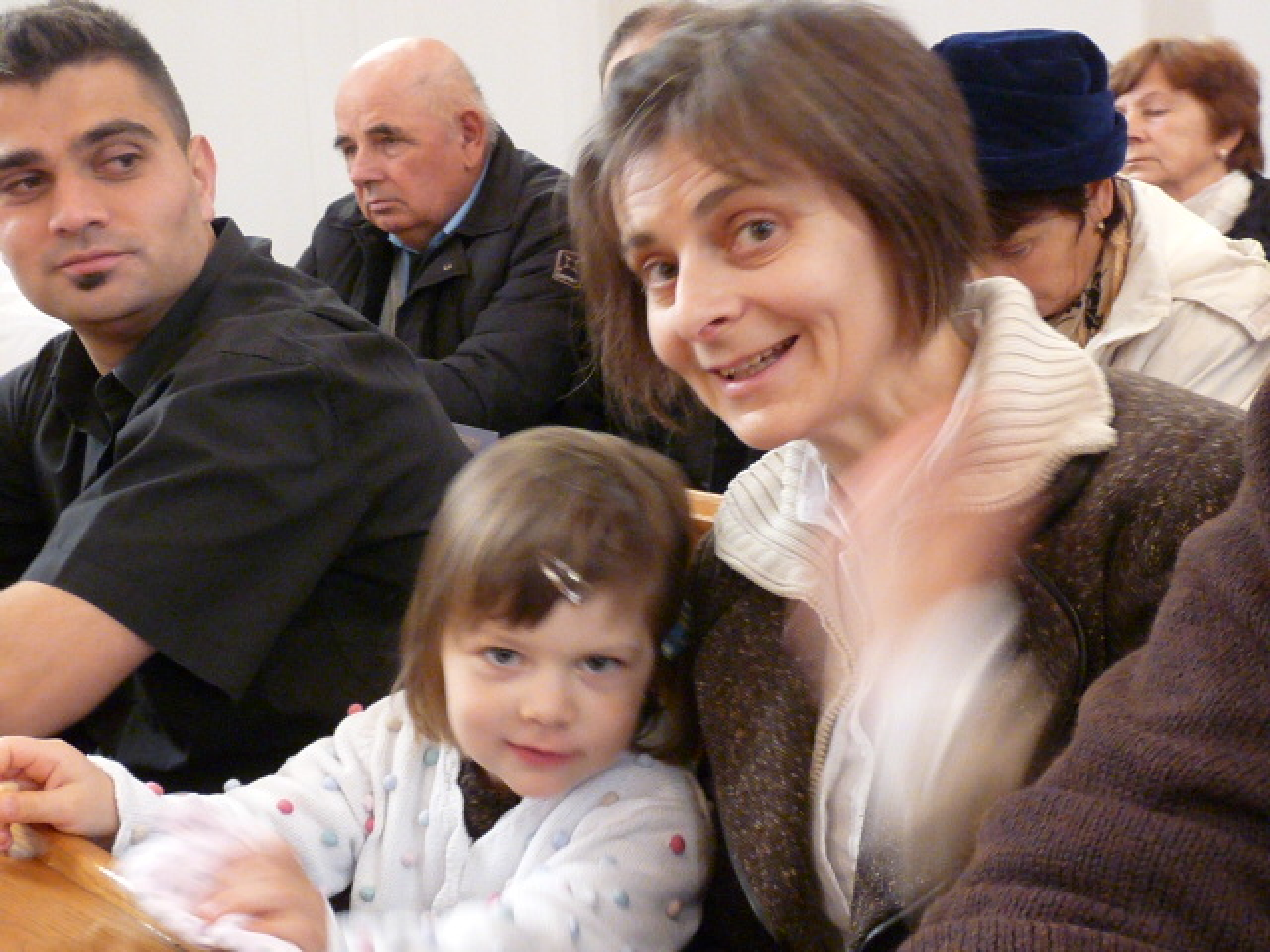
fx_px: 1834
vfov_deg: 29.1
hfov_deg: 38.2
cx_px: 635
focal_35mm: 50
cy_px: 476
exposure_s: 1/15
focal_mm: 4.9
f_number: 2.8
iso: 400
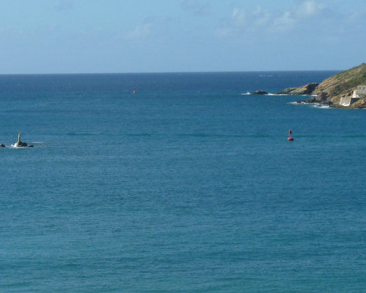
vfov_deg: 10.2
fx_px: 1647
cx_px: -9
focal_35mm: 152
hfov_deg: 12.5
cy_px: 159
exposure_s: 1/500
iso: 80
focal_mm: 11.8
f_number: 4.8
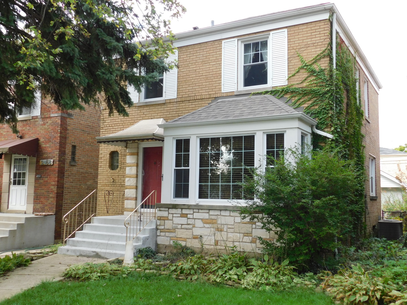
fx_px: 423
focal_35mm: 36
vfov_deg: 39.7
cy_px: 152
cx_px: 204
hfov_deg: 51.4
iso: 125
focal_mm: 6.3
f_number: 3.5
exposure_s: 1/125
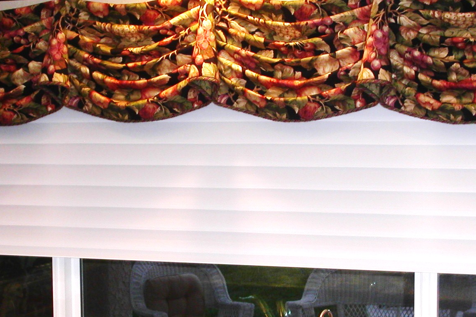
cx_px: 270
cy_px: 218
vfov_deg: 17.4
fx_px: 1031
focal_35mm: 78
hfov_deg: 26.0
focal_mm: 7.8
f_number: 2.8
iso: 100
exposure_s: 1/30
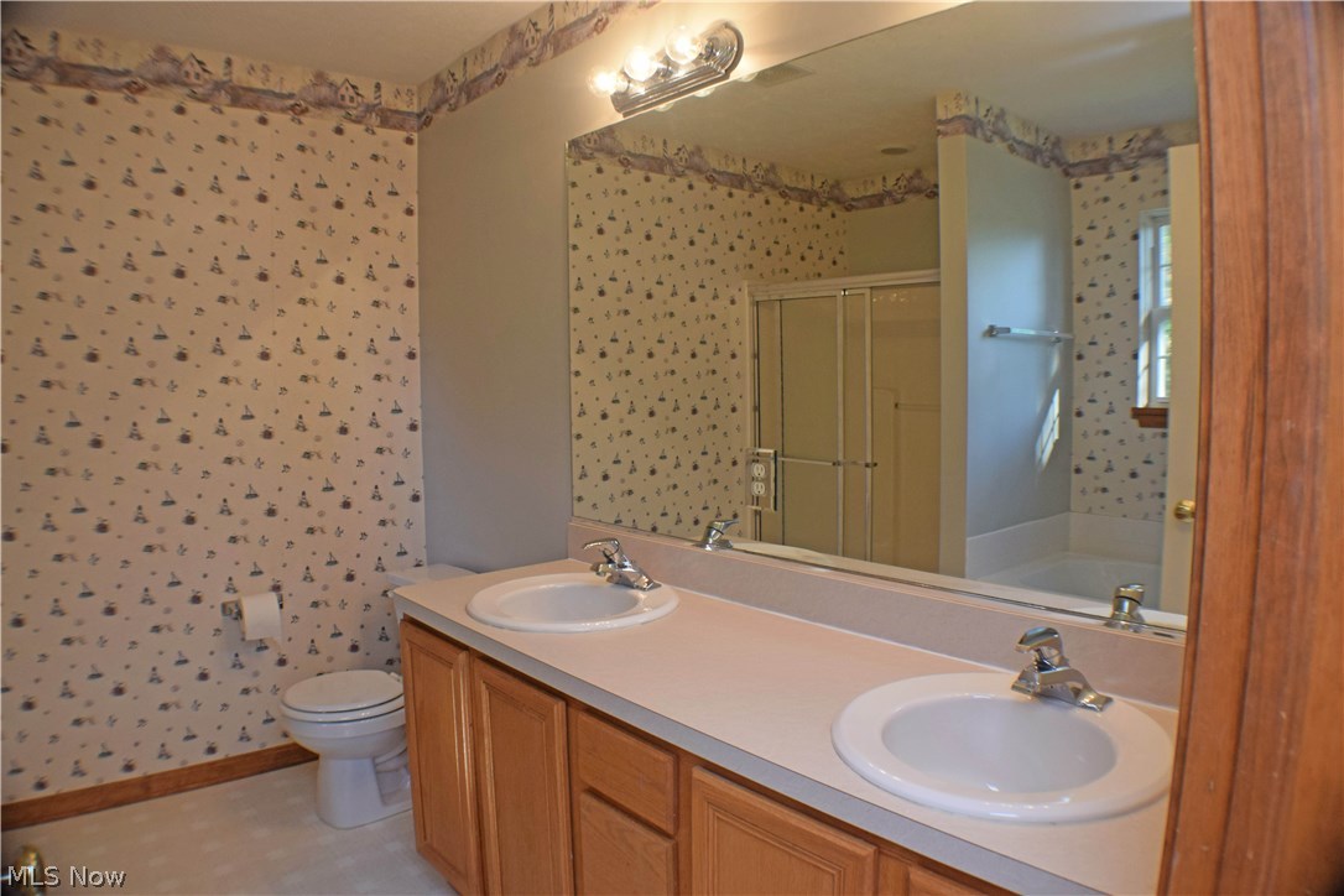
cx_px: 672
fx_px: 1120
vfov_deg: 43.6
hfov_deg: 61.9
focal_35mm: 30
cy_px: 448
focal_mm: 20
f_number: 5.6
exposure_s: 1/125
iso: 800
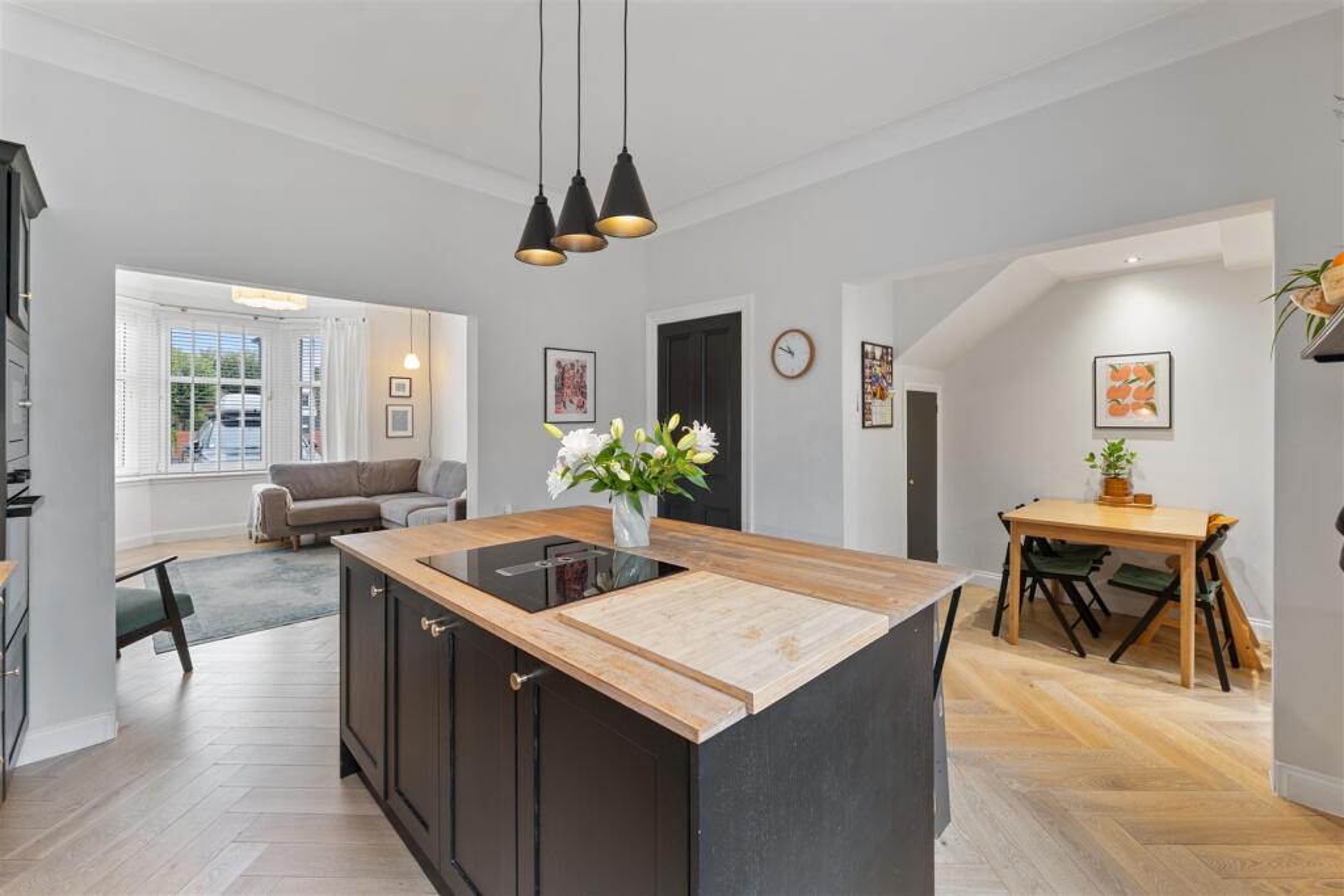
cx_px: 672
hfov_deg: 104.2
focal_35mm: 14
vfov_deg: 81.2
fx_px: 523
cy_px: 448
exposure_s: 1/2
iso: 640
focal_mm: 14
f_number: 8
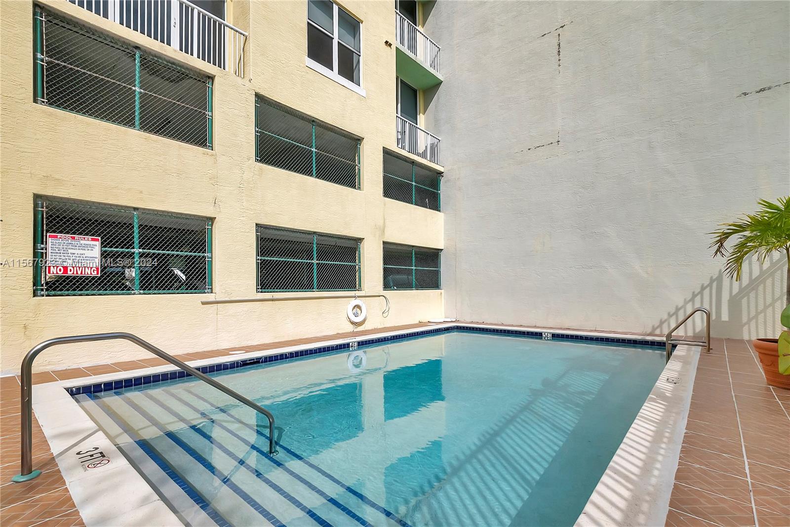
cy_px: 264
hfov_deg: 100.4
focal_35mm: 15
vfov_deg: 77.3
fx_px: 329
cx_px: 395
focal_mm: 10
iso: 250
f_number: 8
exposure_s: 1/2500
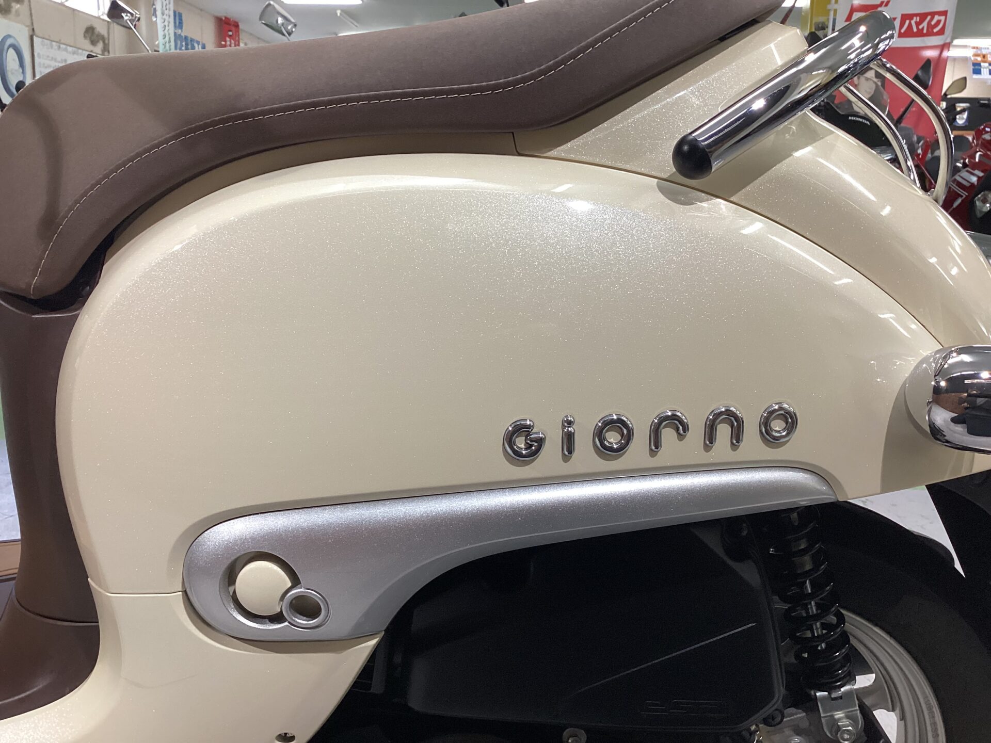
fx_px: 887
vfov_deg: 45.4
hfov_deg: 58.4
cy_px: 372
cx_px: 496
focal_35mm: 31
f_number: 2.4
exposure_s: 1/60
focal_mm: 3.3
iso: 125
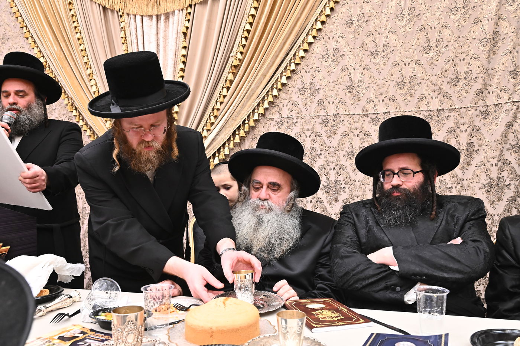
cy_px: 173
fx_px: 462
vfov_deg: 41.1
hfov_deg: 58.7
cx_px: 260
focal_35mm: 32
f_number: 6.3
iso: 3200
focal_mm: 32
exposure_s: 1/160
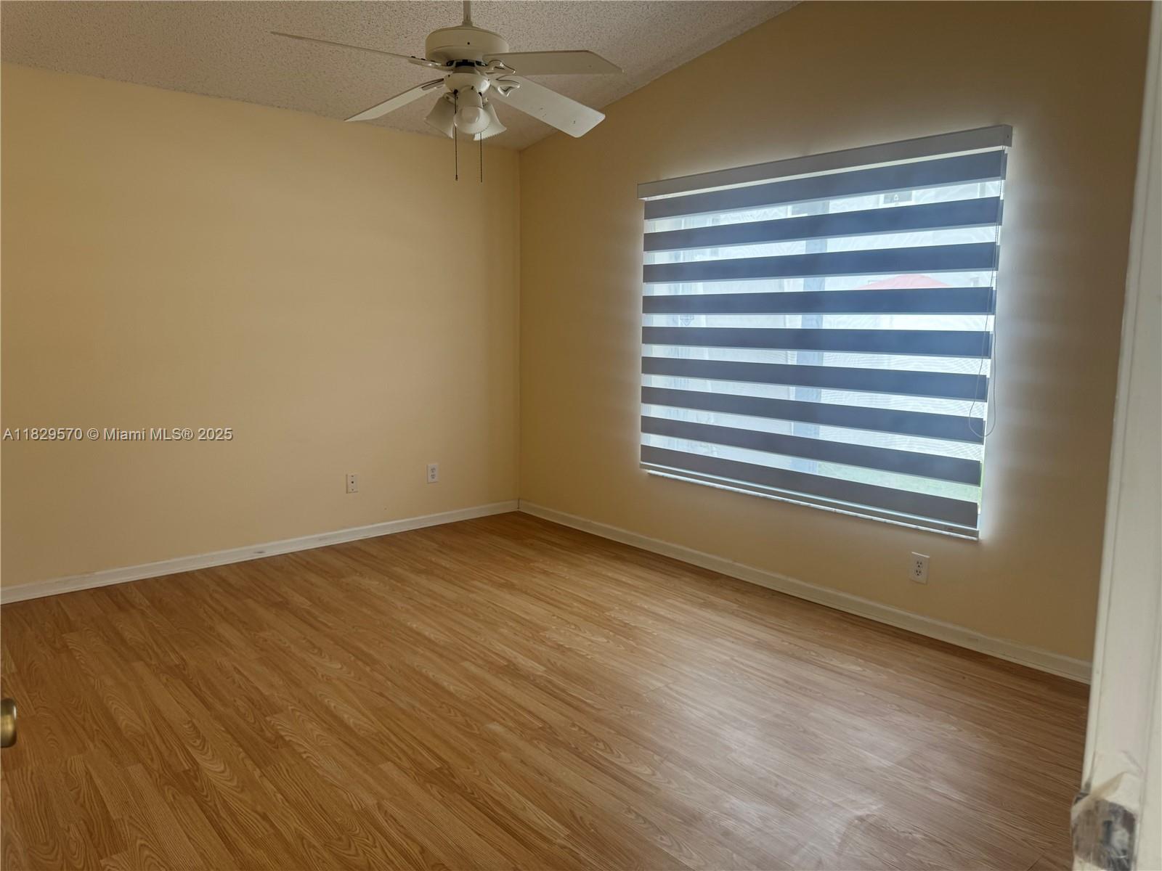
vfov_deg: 56.8
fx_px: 806
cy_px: 436
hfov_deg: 71.6
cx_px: 581
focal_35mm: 24
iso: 80
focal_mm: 6.76
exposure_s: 1/174
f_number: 1.78
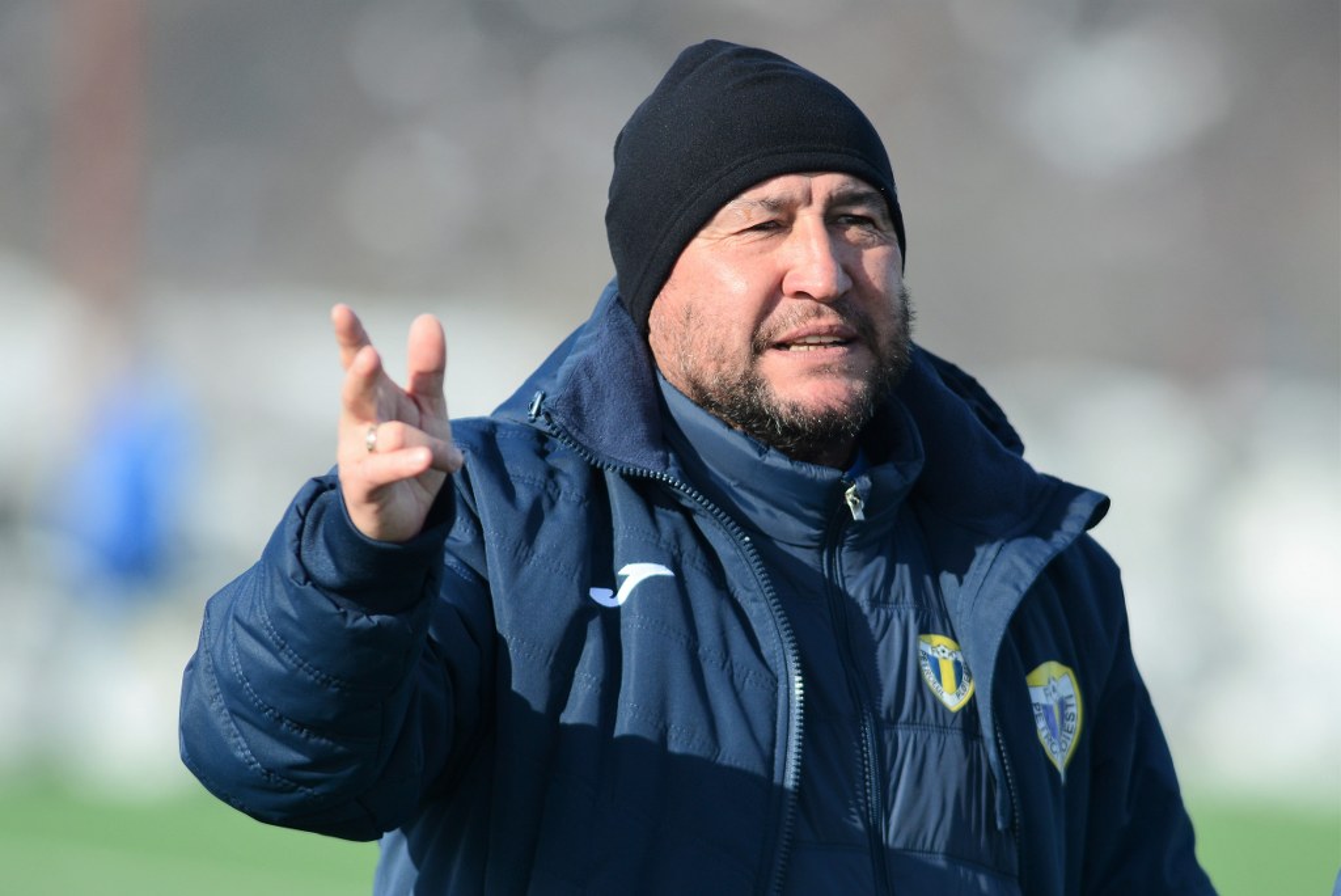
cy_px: 448
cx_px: 670
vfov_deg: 4.6
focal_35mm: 300
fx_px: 11181
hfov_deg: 6.9
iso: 400
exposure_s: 1/4000
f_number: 3.2
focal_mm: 300
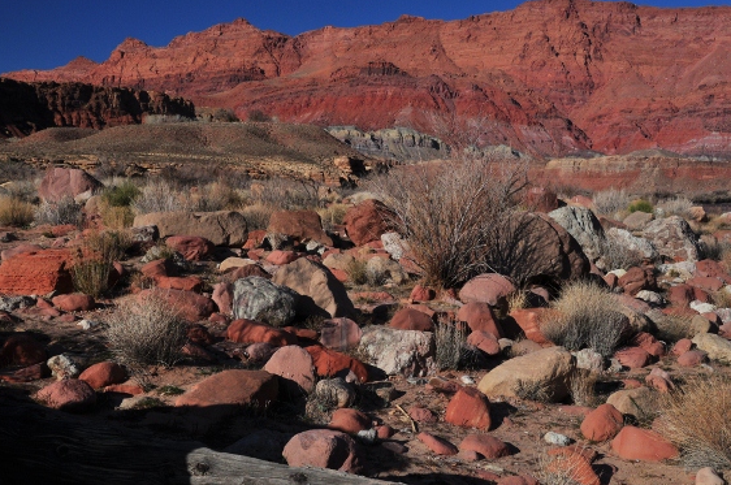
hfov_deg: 39.9
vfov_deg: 27.1
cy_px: 262
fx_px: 1005
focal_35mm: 50
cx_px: 397
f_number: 19
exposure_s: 1/250
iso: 200
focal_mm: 29
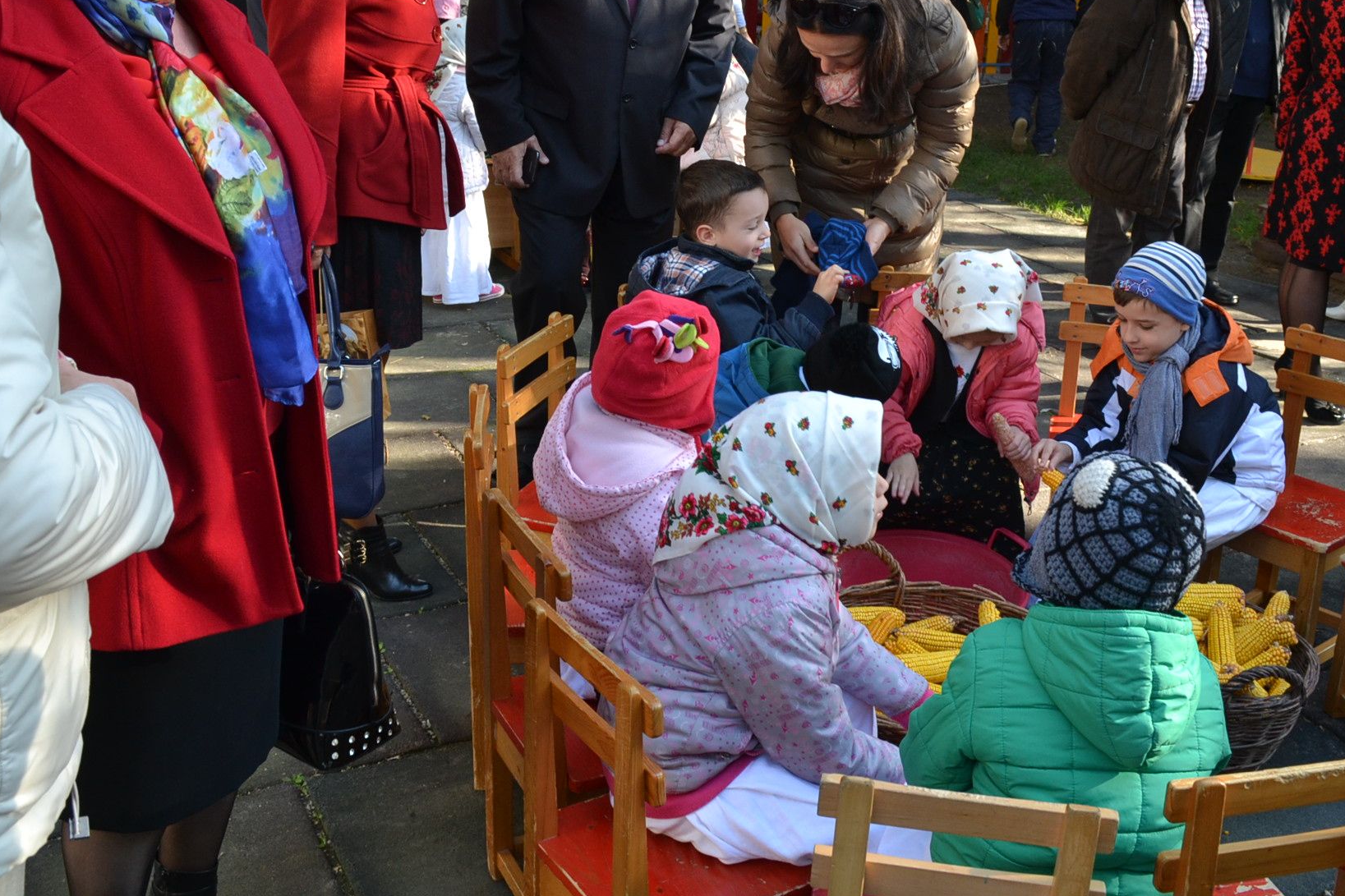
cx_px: 694
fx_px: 1419
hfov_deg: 50.7
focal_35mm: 38
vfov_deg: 34.6
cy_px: 267
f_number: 5.6
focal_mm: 18
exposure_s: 1/125
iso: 400
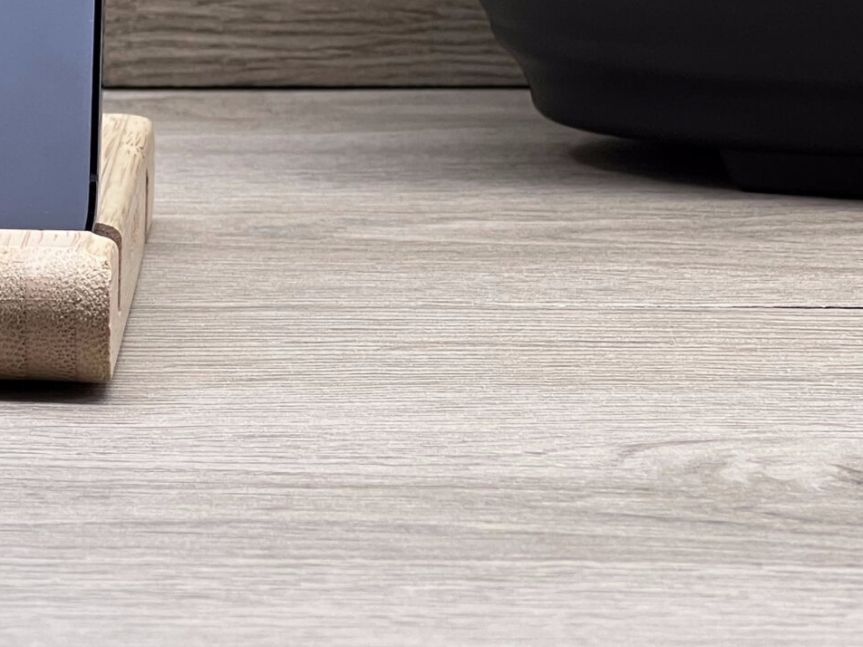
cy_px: -220
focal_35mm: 207
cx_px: -99
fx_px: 5161
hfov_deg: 9.5
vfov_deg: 7.1
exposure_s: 1/100
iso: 80
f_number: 2.8
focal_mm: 9
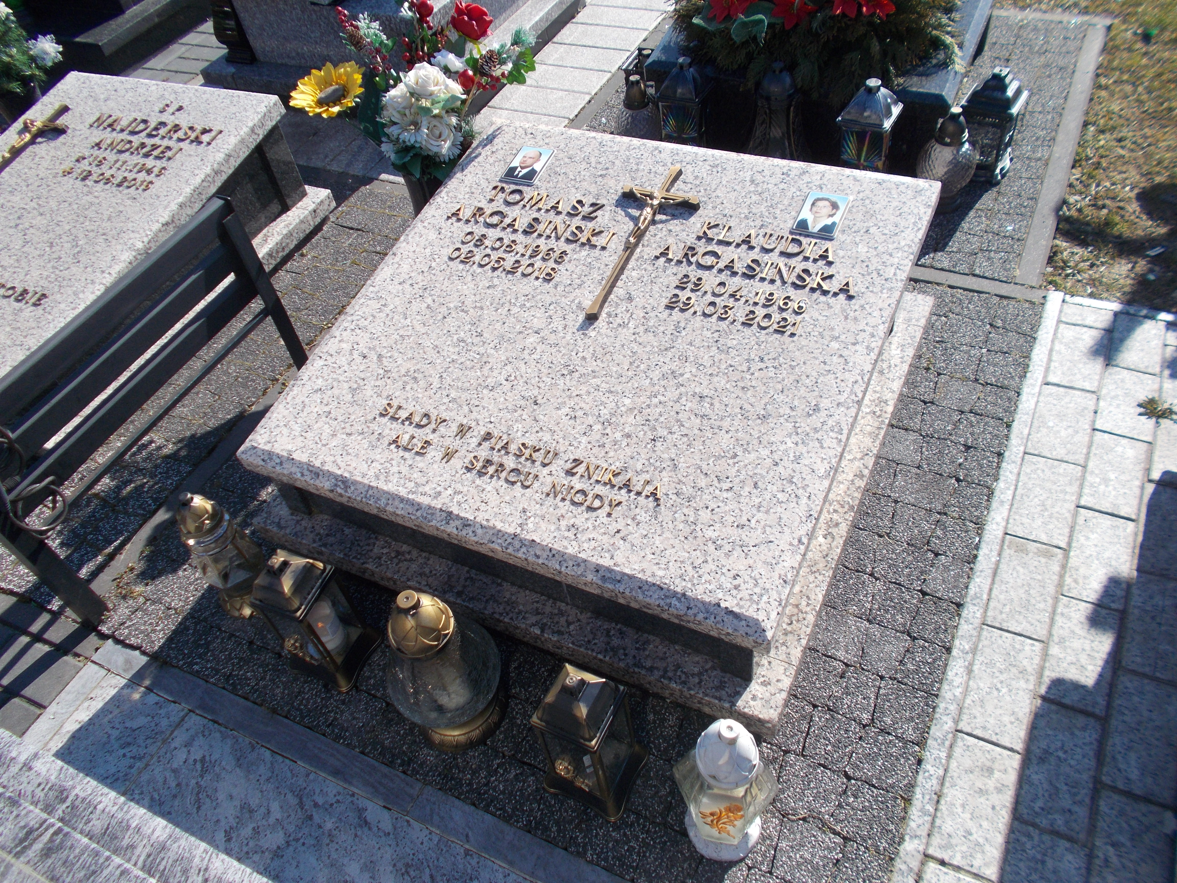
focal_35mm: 26
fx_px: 884
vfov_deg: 53.1
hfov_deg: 67.3
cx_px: 588
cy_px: 442
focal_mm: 4.6
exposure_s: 1/100
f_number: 8
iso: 80
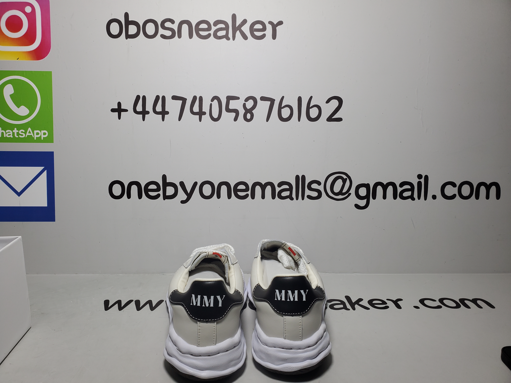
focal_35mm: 26
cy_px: 192
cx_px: 256
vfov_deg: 53.1
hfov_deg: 67.3
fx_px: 384
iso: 50
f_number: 2.4
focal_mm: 4.3
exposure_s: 1/302
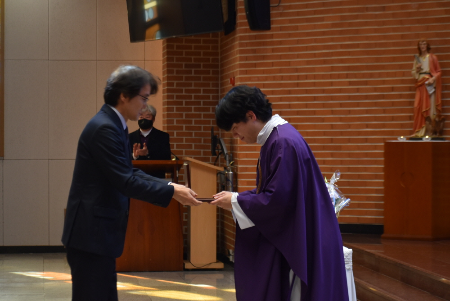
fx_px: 1351
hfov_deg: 18.9
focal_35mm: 108
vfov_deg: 12.7
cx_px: 225
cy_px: 150
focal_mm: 72
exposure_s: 1/60
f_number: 4.8
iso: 450
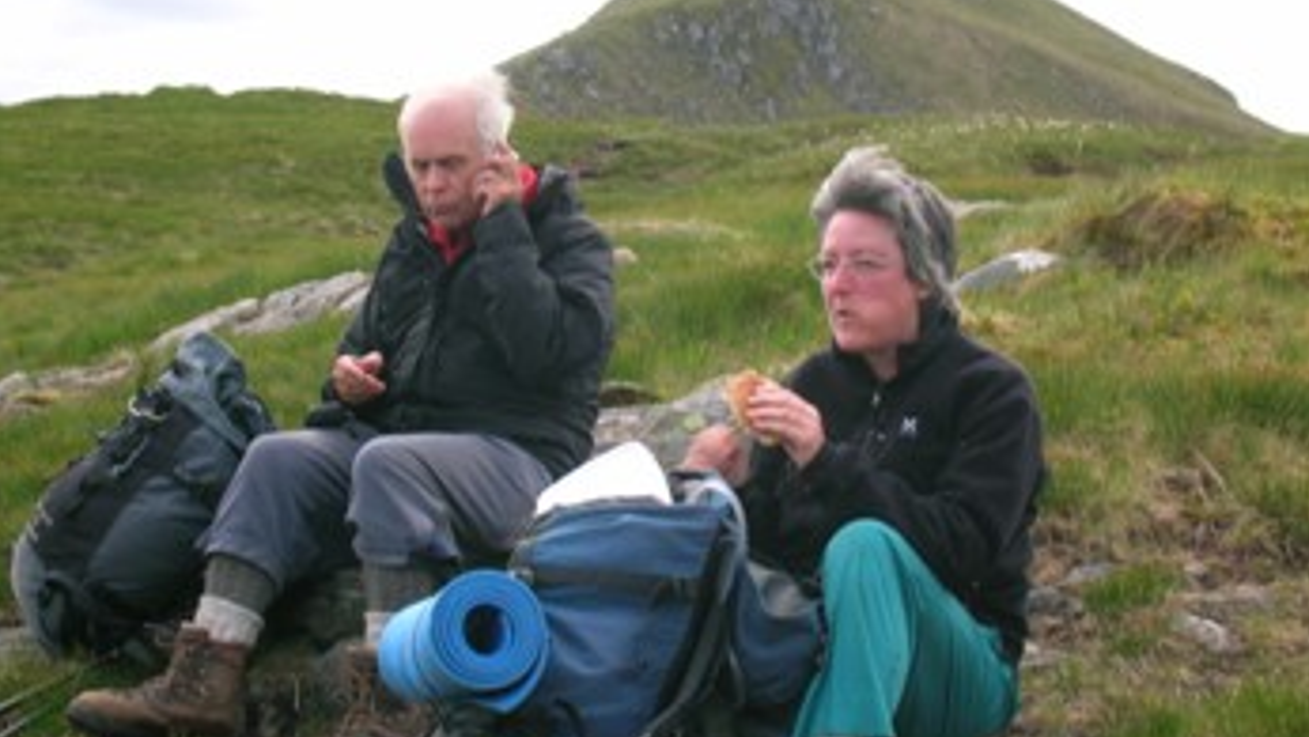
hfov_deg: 27.5
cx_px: 654
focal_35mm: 77
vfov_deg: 15.7
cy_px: 291
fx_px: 2674
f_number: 6.6
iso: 50
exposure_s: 1/60.3
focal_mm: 11.7
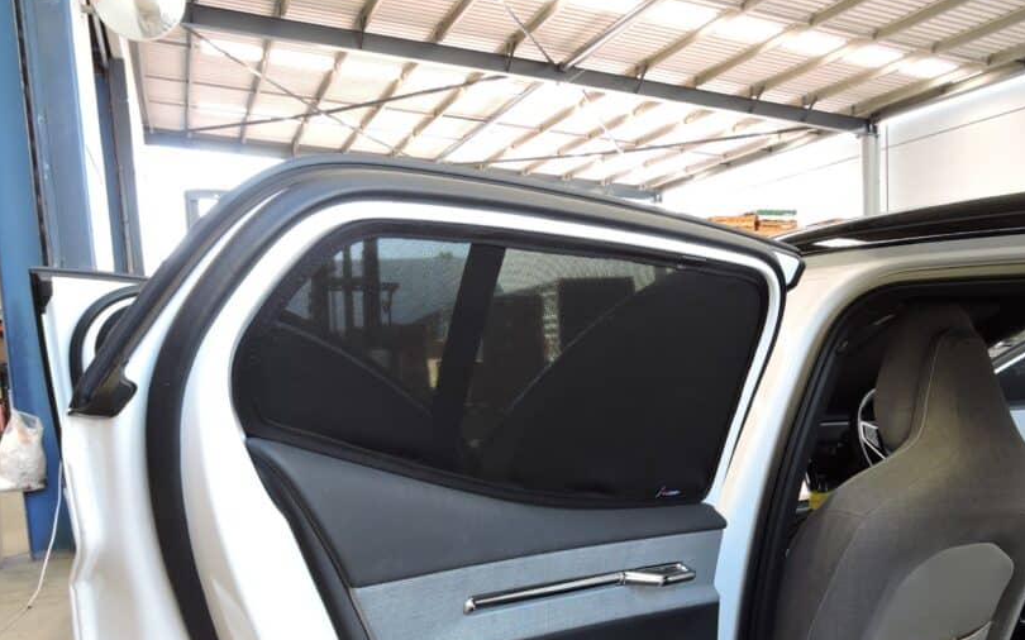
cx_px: 500
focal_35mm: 29
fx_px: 810
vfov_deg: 42.6
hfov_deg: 64.6
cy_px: 420
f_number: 3.3
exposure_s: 1/30
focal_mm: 4.3
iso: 140
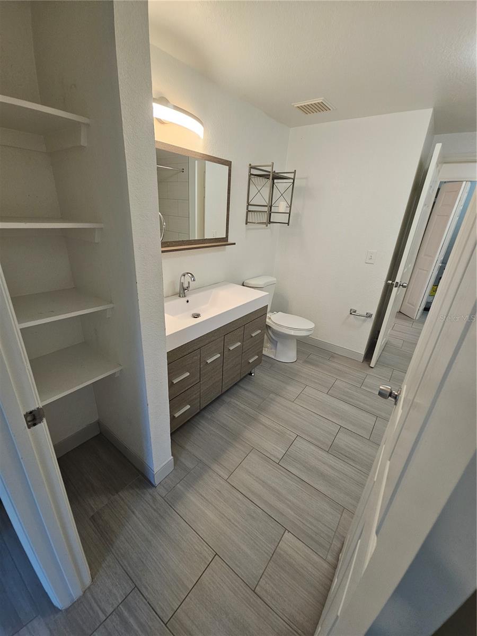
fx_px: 239
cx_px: 238
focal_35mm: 13
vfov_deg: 106.2
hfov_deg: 89.9
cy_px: 318
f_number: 2.2
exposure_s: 1/60
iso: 160
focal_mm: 2.2
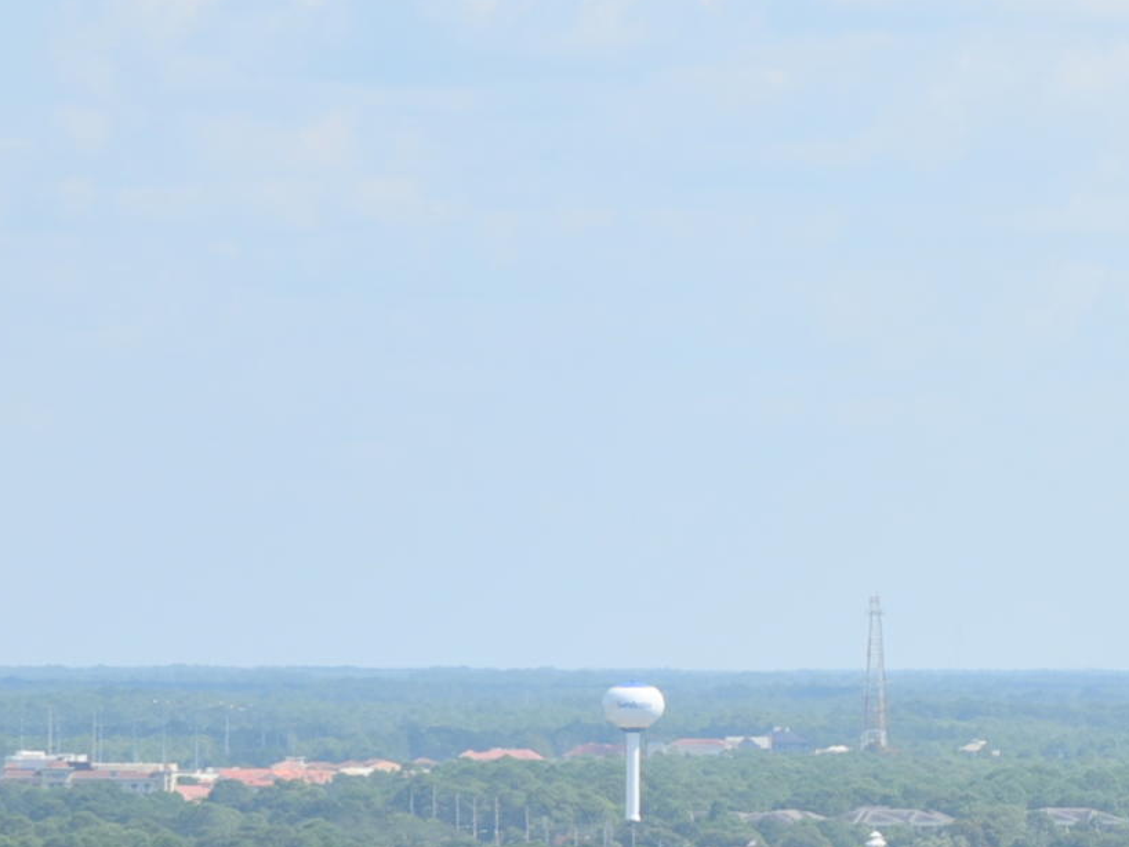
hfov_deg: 4.7
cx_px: 1506
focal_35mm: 423
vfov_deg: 3.5
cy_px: 855
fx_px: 13800
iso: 200
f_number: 7.1
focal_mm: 120
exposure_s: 1/800
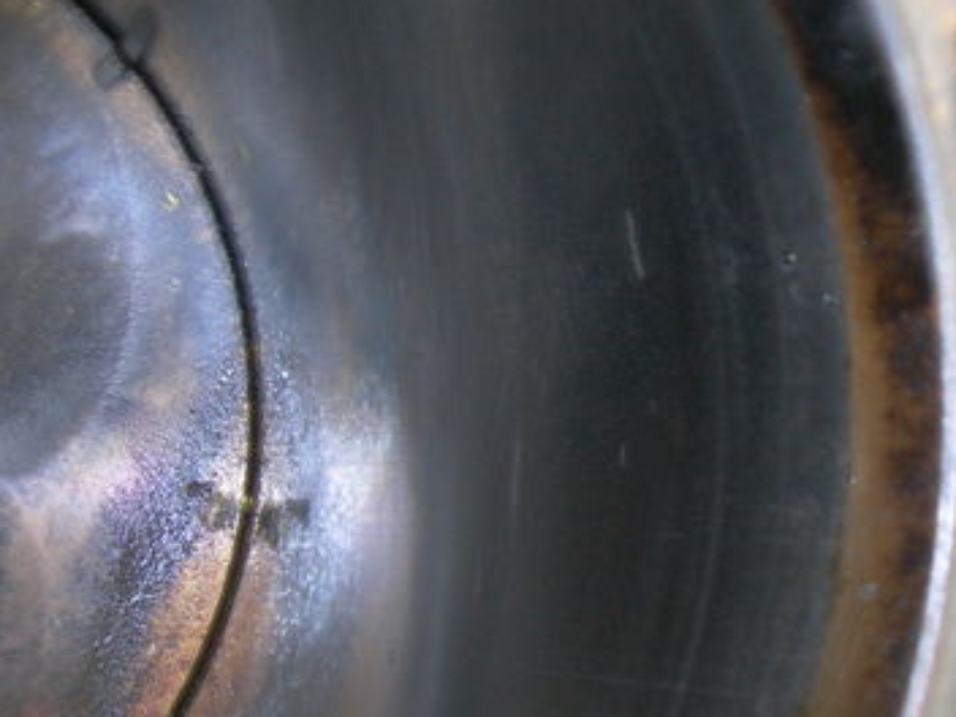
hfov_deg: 27.7
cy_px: 505
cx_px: 733
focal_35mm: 69
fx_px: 1906
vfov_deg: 21.2
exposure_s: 1/2
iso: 200
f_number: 2.8
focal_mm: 7.8
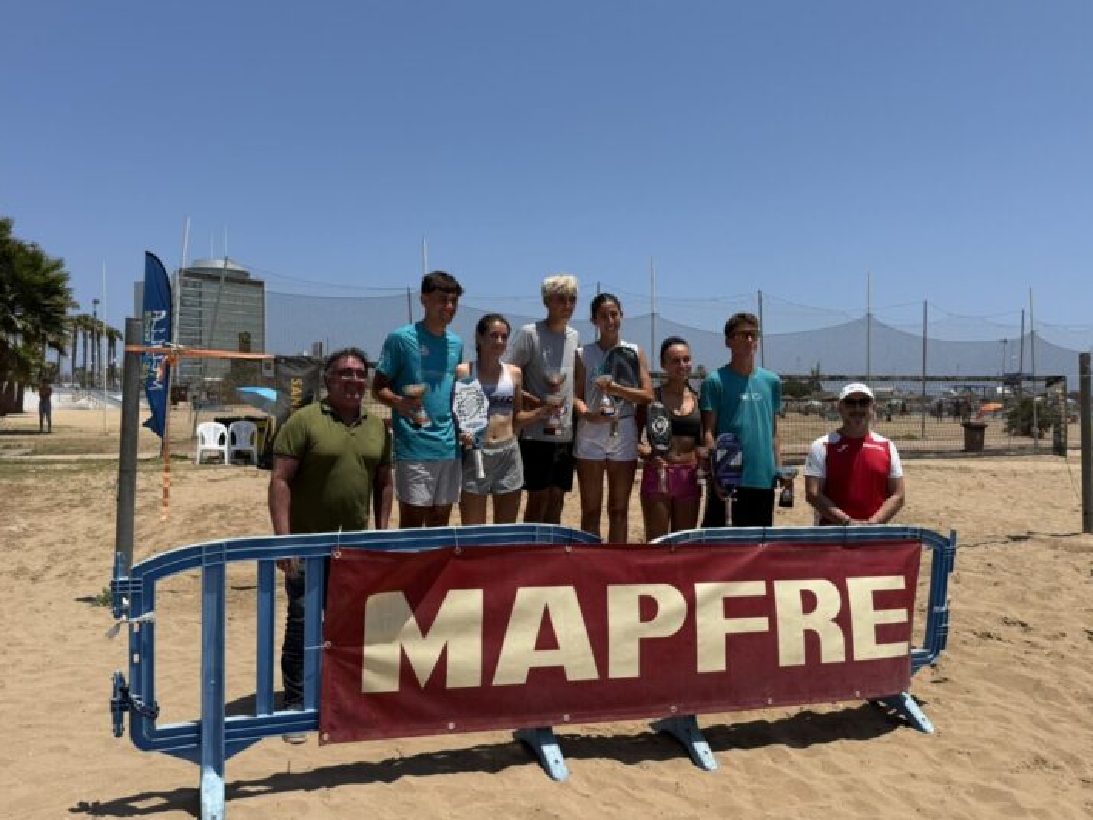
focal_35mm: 26
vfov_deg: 53.1
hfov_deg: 67.2
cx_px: 515
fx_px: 821
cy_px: 416
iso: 80
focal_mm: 6.76
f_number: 1.78
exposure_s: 1/6711
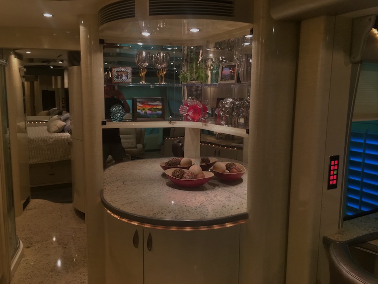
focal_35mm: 29
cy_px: 142
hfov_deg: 61.7
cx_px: 189
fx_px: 317
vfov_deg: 48.2
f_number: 2.2
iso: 80
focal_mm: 4.15
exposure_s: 1/30
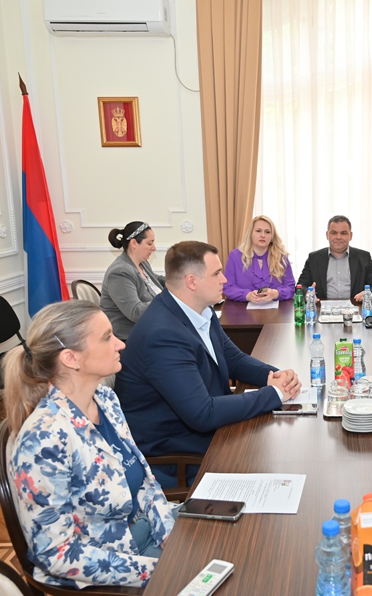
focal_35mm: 37
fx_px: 601
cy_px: 298
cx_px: 362
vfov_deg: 52.8
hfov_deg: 32.0
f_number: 4
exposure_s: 1/160
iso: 500
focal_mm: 24
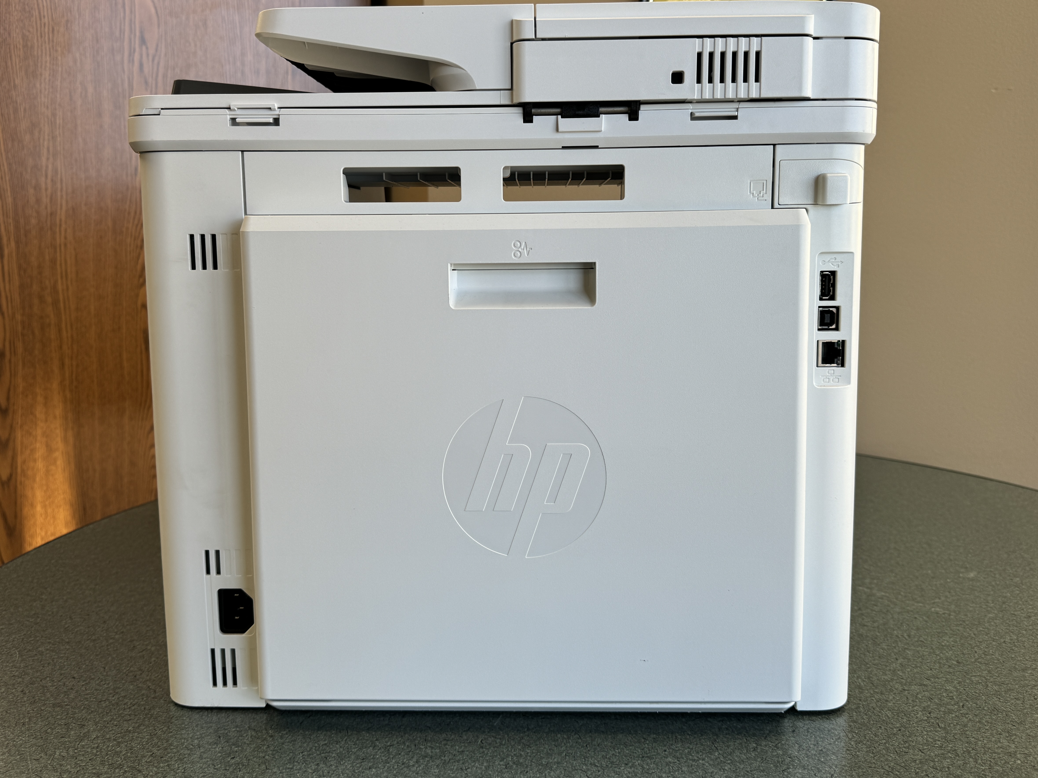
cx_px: 515
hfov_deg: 61.7
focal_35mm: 29
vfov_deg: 48.1
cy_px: 328
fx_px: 870
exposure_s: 1/126
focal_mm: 6.86
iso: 64
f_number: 1.78
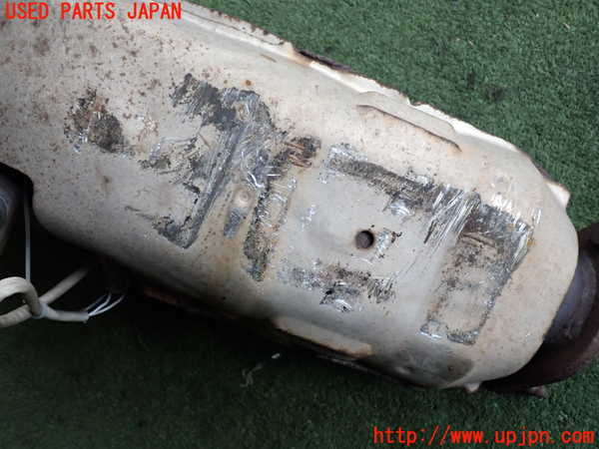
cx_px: 300
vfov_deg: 46.8
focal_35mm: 30
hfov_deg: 60.0
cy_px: 224
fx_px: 519
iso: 320
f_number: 2.3
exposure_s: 1/500
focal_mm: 5.4
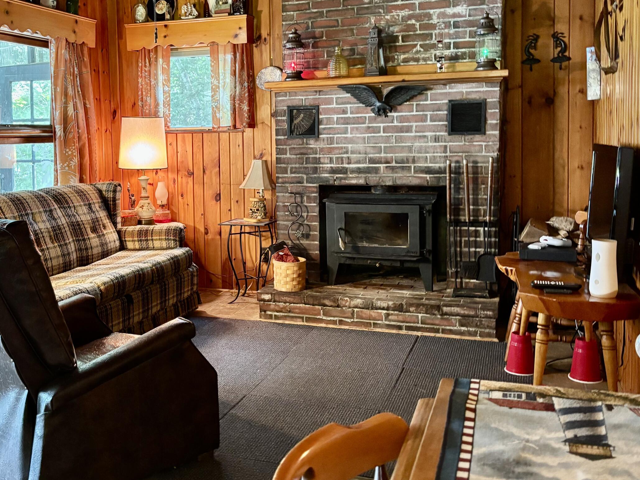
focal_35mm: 38
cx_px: 233
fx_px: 702
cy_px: 190
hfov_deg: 48.4
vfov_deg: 37.6
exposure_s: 1/40
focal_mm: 5.96
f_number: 1.6
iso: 500
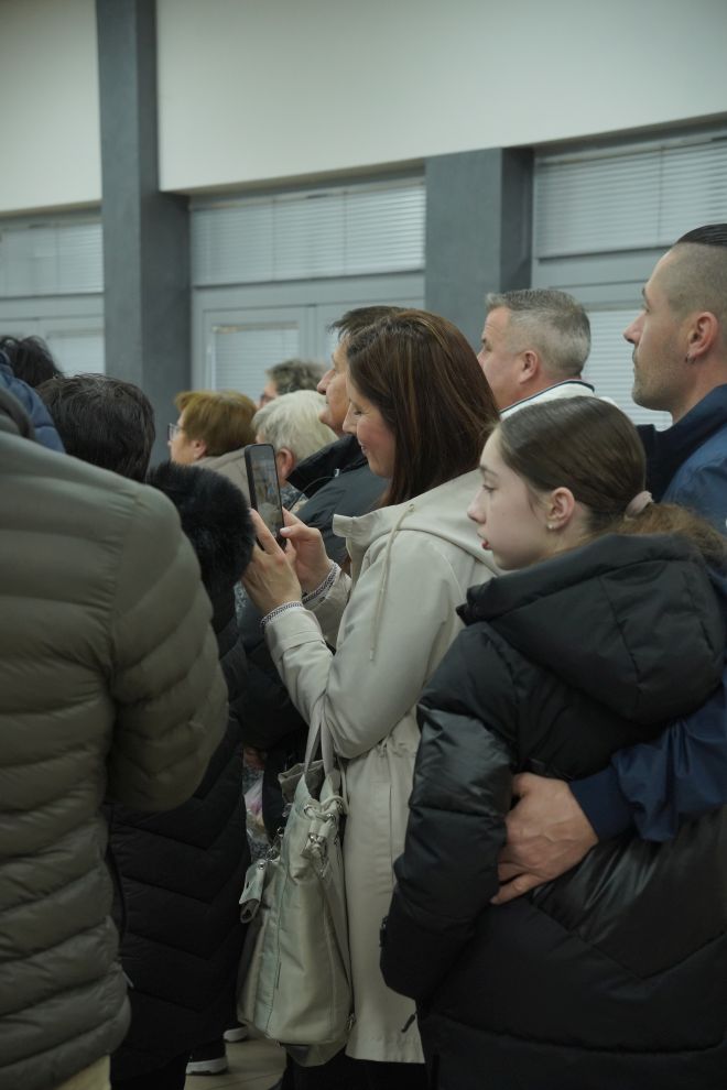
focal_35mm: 75
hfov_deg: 18.2
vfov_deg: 27.0
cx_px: 364
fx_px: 2272
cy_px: 545
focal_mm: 50
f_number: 4
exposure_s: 1/200
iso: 1000
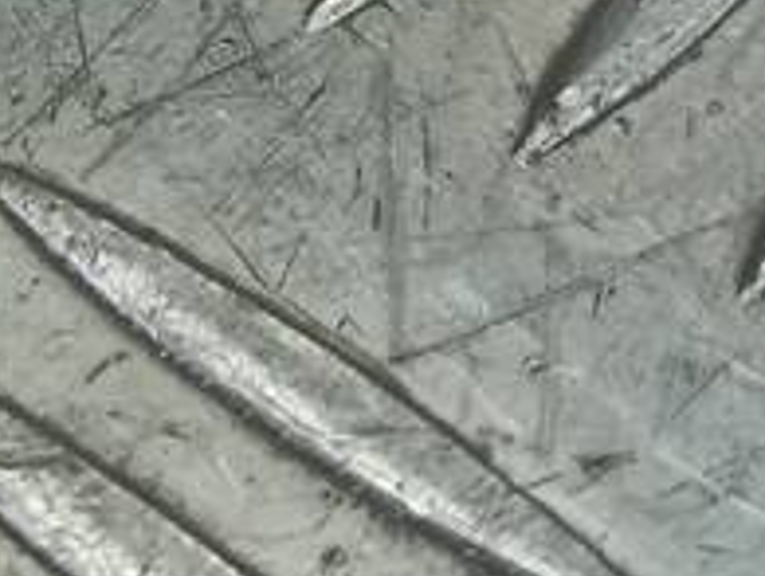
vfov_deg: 10.7
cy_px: -427
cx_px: -490
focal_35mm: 131
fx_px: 2900
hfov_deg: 13.8
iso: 50
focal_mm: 4.6
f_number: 1.8
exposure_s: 1/50
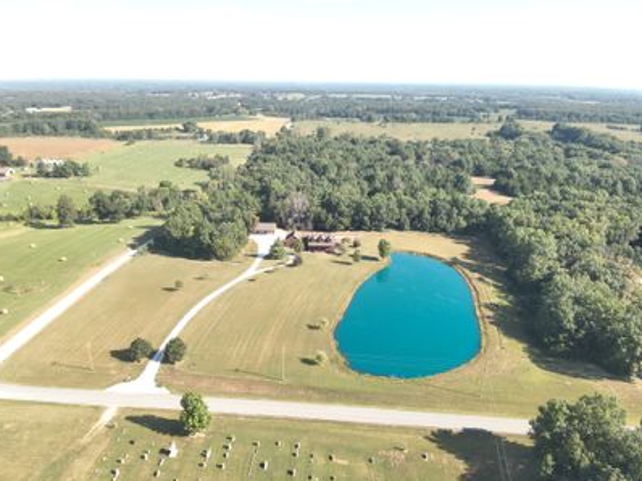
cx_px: 312
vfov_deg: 53.0
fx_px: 482
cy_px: 259
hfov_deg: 67.3
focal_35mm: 26
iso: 100
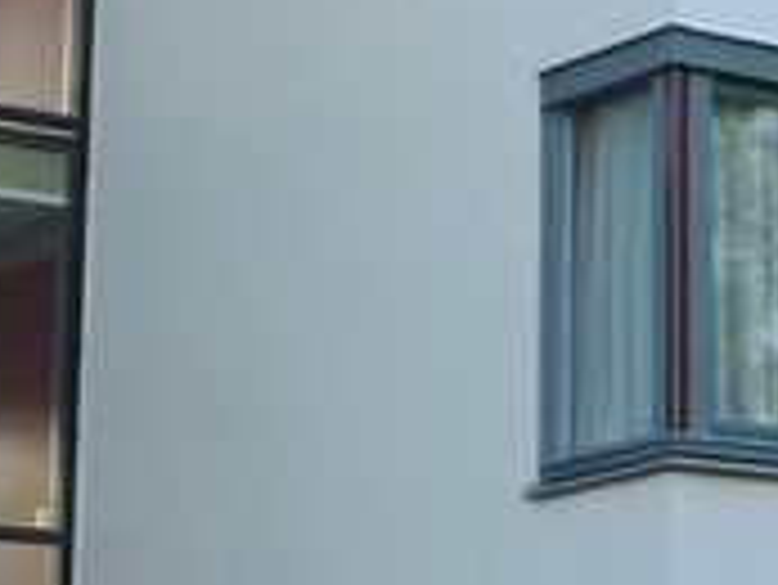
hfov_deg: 11.7
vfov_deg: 9.3
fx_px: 3599
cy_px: 189
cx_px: 1223
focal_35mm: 160
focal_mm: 4.8
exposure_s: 1/160
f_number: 4
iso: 125
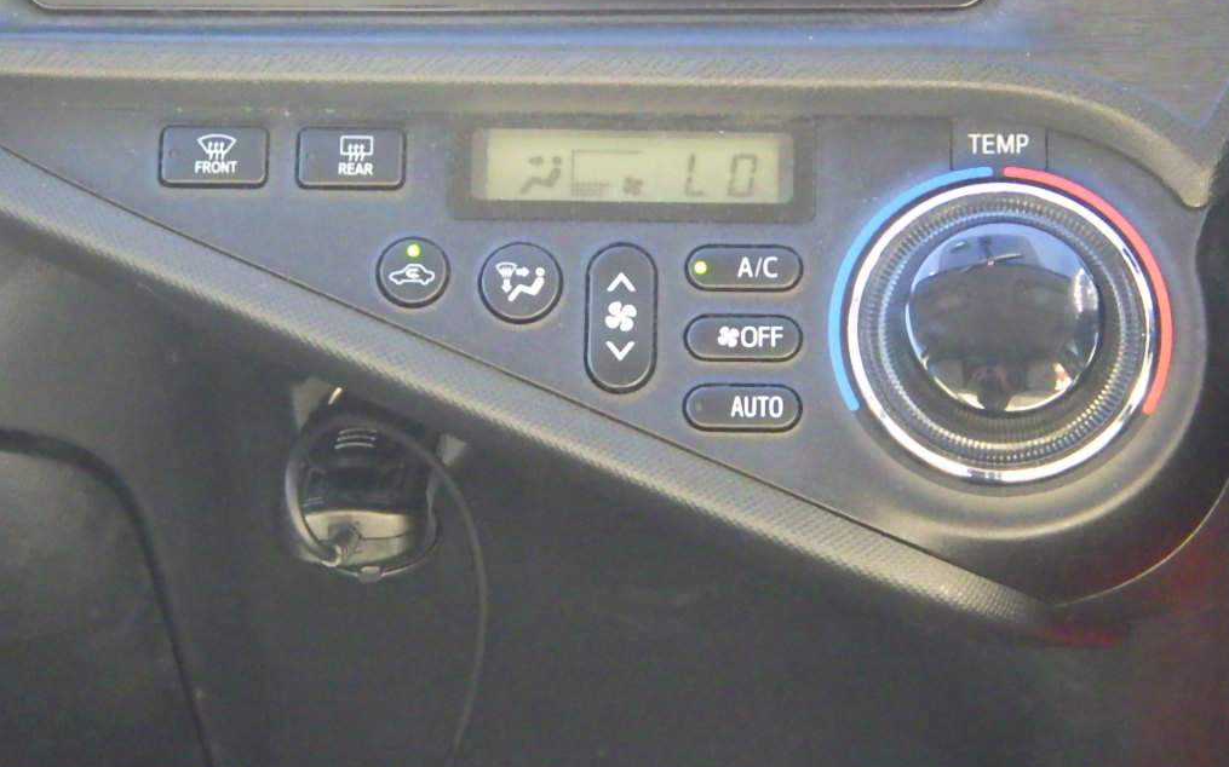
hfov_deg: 17.0
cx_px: 619
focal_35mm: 123
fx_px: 4119
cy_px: 313
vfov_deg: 10.6
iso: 1250
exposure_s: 1/100
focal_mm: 20.6
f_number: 5.2
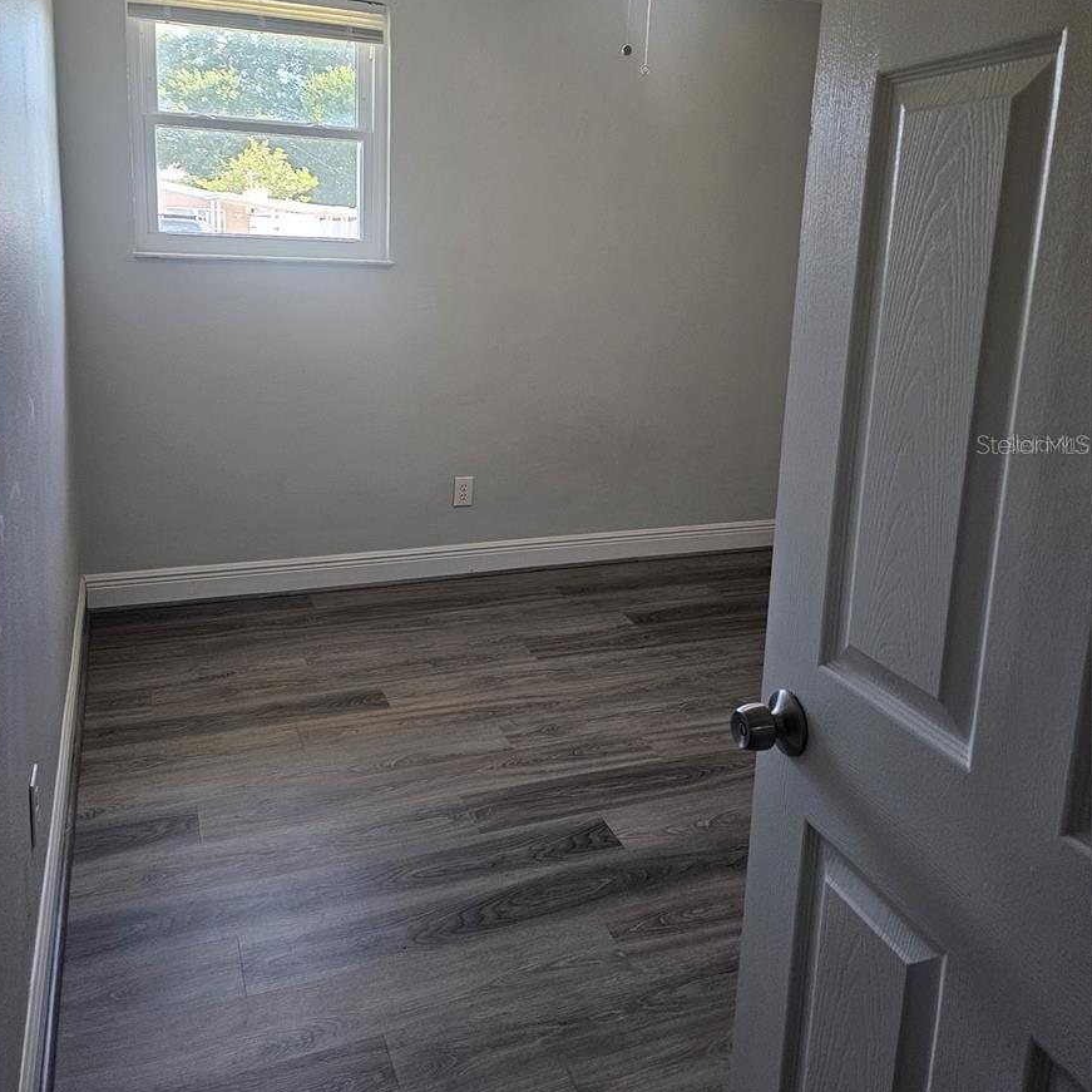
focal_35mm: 28
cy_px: 444
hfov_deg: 57.3
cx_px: 530
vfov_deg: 56.9
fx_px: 999
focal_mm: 6.3
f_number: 1.7
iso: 320
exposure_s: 1/120
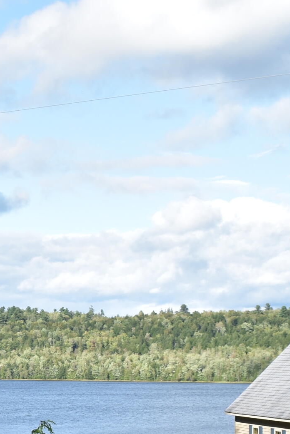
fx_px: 1406
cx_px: -40
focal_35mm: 116
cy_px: 413
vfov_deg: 17.2
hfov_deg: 11.6
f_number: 7.1
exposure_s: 1/200
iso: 100
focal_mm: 27
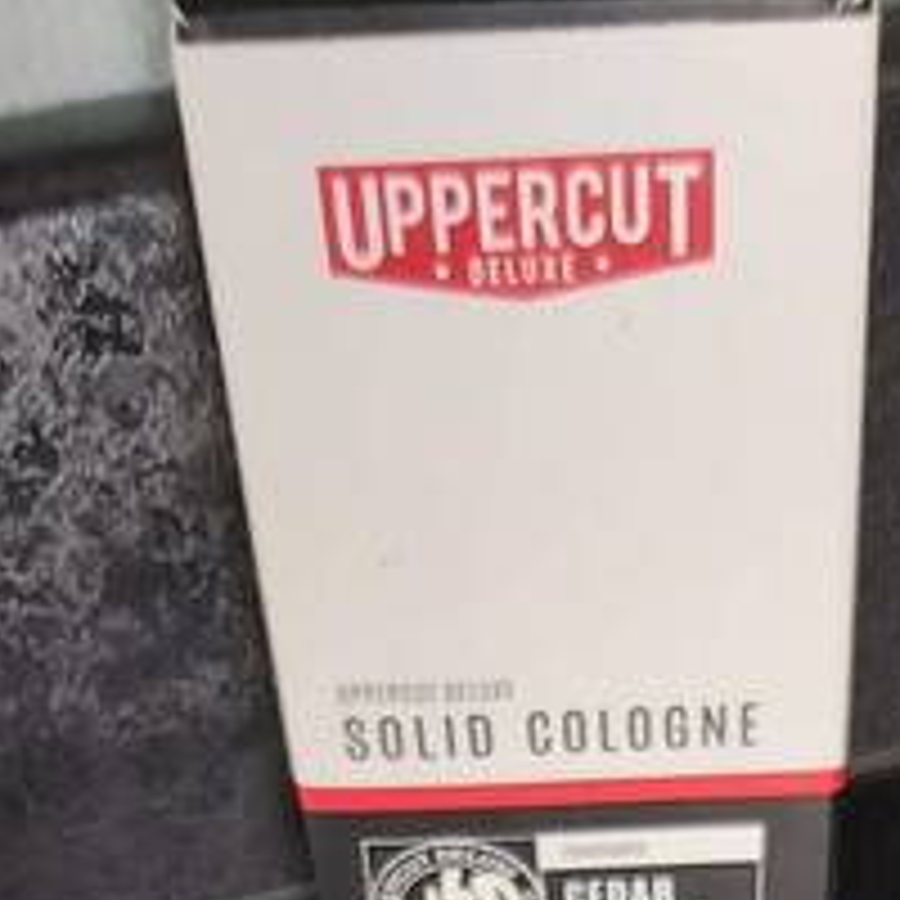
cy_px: 1161
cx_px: 572
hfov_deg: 24.9
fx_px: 2030
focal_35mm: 69
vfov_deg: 22.4
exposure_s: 1/33
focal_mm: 3.92
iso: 320
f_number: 1.7
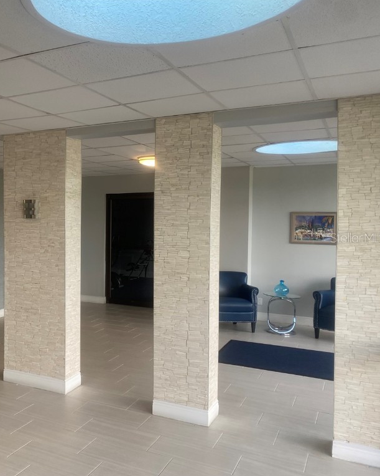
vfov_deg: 52.8
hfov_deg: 41.3
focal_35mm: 34
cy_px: 237
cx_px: 70
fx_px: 478
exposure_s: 1/120
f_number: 1.8
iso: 80
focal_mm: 4.25
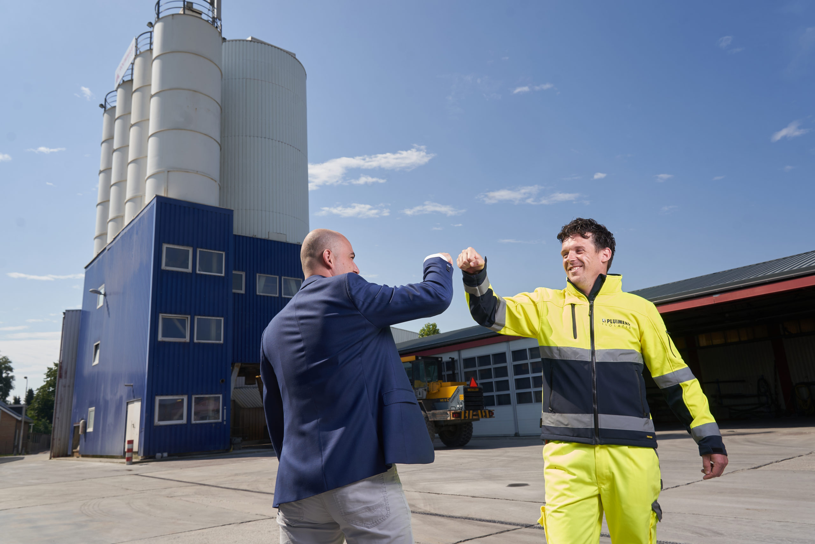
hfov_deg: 73.7
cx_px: 408
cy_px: 272
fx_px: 543
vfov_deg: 53.1
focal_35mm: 24
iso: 100
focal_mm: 24
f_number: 8
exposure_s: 1/250
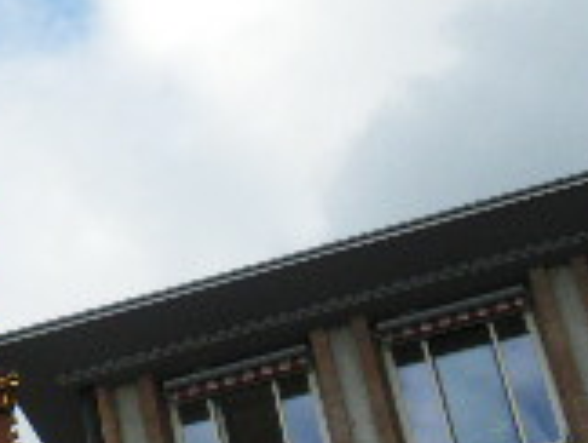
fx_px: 2416
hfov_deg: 12.8
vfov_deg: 10.5
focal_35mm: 142
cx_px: -403
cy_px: 196
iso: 64
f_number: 5.4
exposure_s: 1/160
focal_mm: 6.3
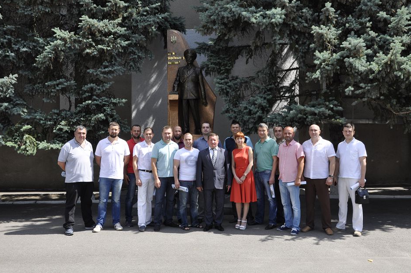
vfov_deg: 36.7
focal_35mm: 36
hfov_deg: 53.2
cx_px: 206
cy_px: 147
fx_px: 410
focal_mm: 22
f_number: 11
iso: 200
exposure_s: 1/125
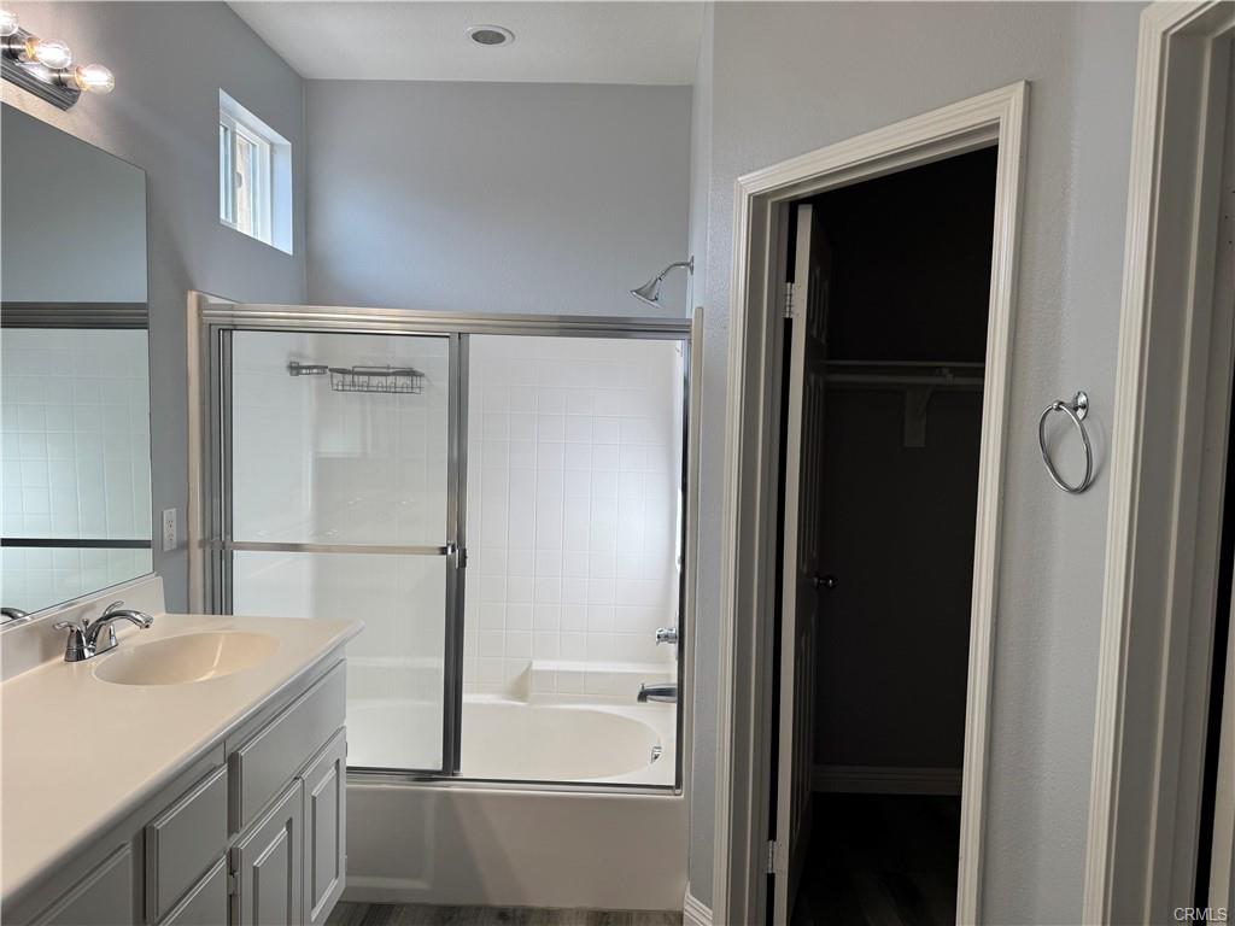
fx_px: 856
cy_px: 463
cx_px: 618
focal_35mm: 24
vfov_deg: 56.8
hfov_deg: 71.6
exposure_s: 1/385
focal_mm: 6.76
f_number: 1.78
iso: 80
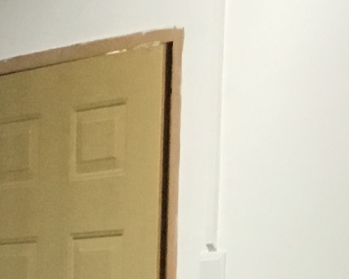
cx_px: -488
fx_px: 2159
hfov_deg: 8.5
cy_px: 725
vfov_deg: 6.9
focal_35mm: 209
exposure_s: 1/33
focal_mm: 4.15
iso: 160
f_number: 2.2
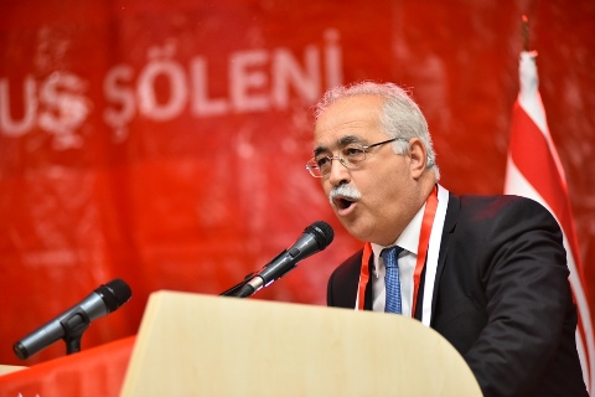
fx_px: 2562
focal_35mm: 155
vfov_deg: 8.9
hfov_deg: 13.2
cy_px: 198
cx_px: 298
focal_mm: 155
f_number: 2.8
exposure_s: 1/250
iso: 2500
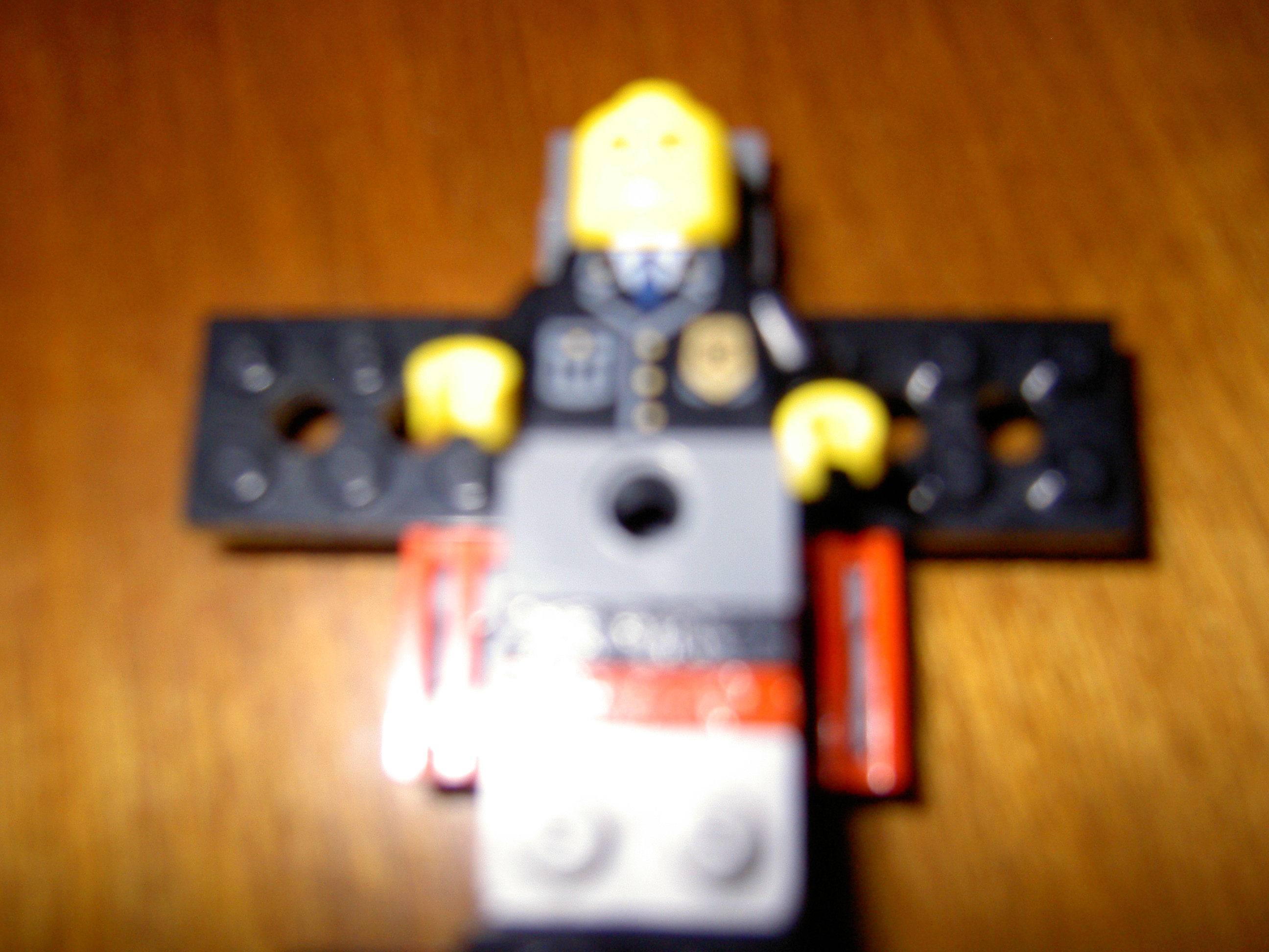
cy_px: 476
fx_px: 1246
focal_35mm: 34
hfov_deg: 54.0
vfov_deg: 41.8
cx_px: 634
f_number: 2.8
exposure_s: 1/60
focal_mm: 5.6
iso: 100
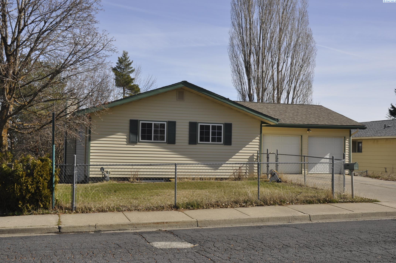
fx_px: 478
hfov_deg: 45.0
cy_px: 132
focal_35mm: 44
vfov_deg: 30.8
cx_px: 198
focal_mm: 29
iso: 200
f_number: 10
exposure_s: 1/400
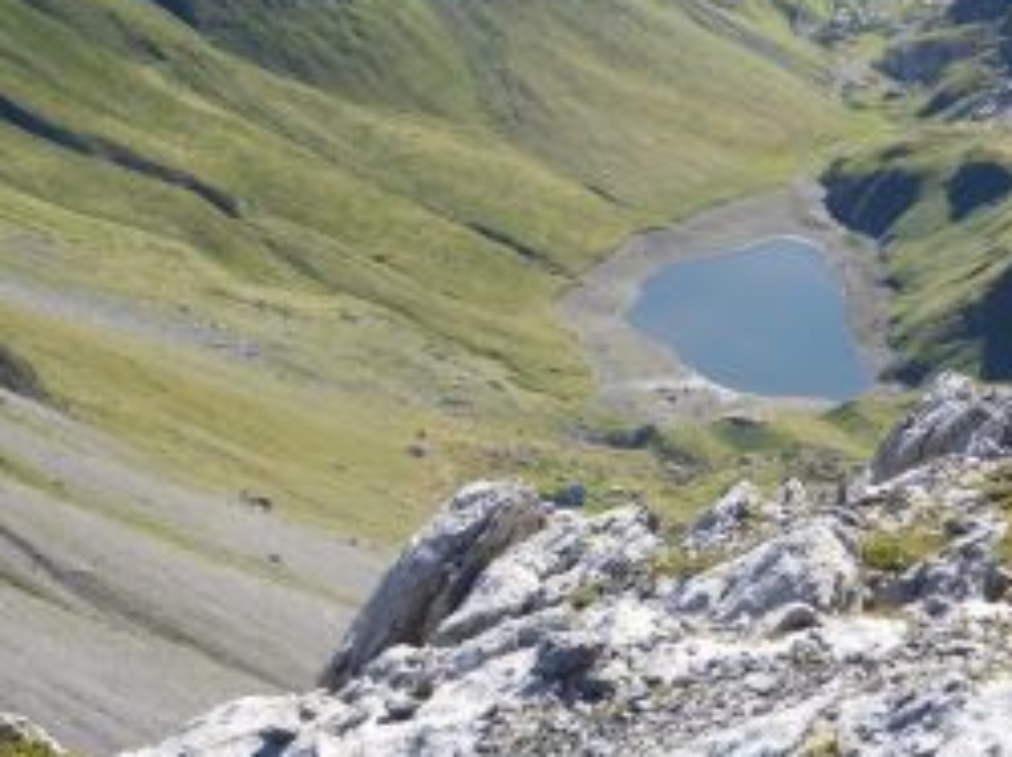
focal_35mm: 157
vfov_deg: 9.4
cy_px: 287
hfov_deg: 12.6
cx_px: 745
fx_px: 4585
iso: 80
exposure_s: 1/200
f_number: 4.9
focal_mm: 16.1
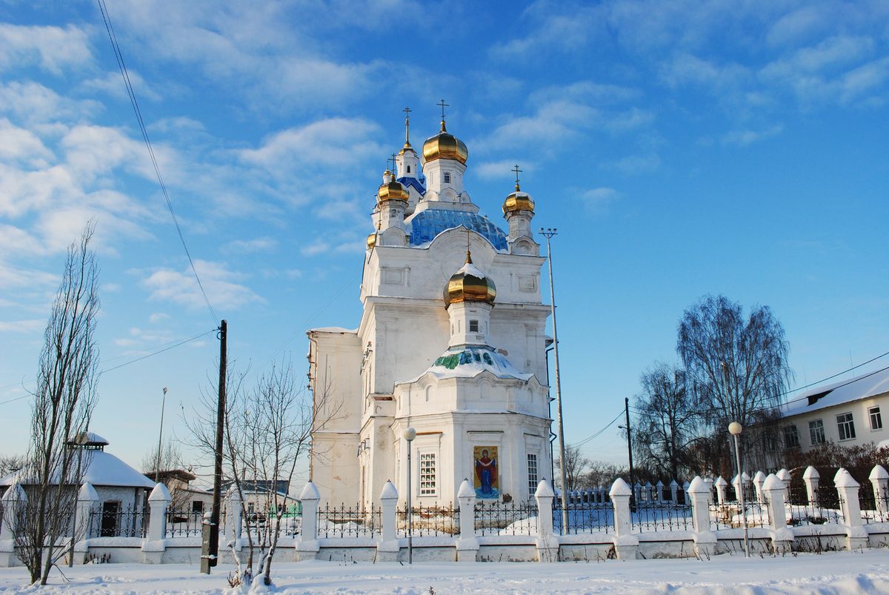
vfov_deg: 48.0
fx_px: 667
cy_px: 298
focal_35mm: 27
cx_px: 444
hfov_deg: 67.3
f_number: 10
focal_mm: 18
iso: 200
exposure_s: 1/250
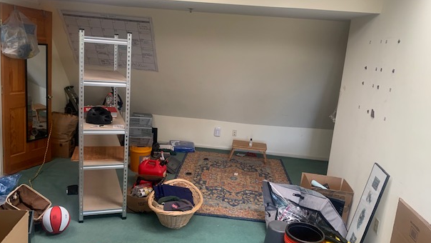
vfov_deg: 38.9
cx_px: 208
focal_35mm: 30
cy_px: 113
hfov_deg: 64.3
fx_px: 343
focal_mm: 4.25
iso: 100
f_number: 1.8
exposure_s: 1/60
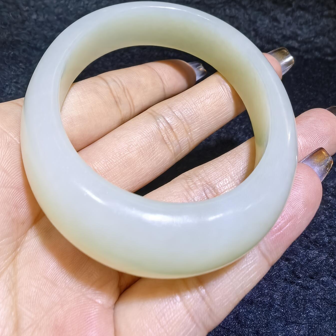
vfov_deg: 50.7
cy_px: 129
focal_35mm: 32
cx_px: 169
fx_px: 351
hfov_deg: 51.1
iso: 250
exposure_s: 1/100
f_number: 2.2
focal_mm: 1.95
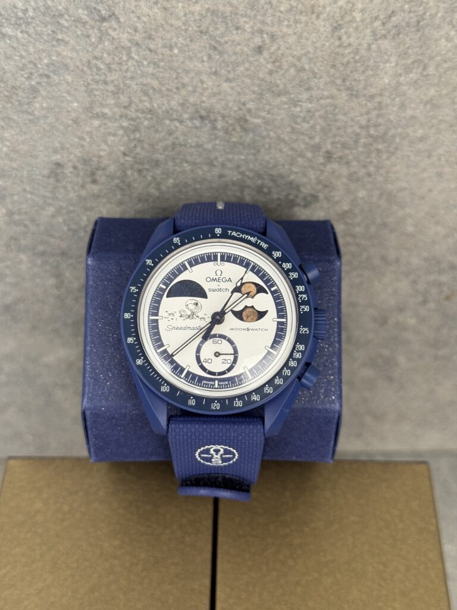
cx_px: 228
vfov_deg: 39.7
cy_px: 305
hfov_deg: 30.3
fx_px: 845
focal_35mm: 48
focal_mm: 6.76
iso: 64
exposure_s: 1/121
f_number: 1.78
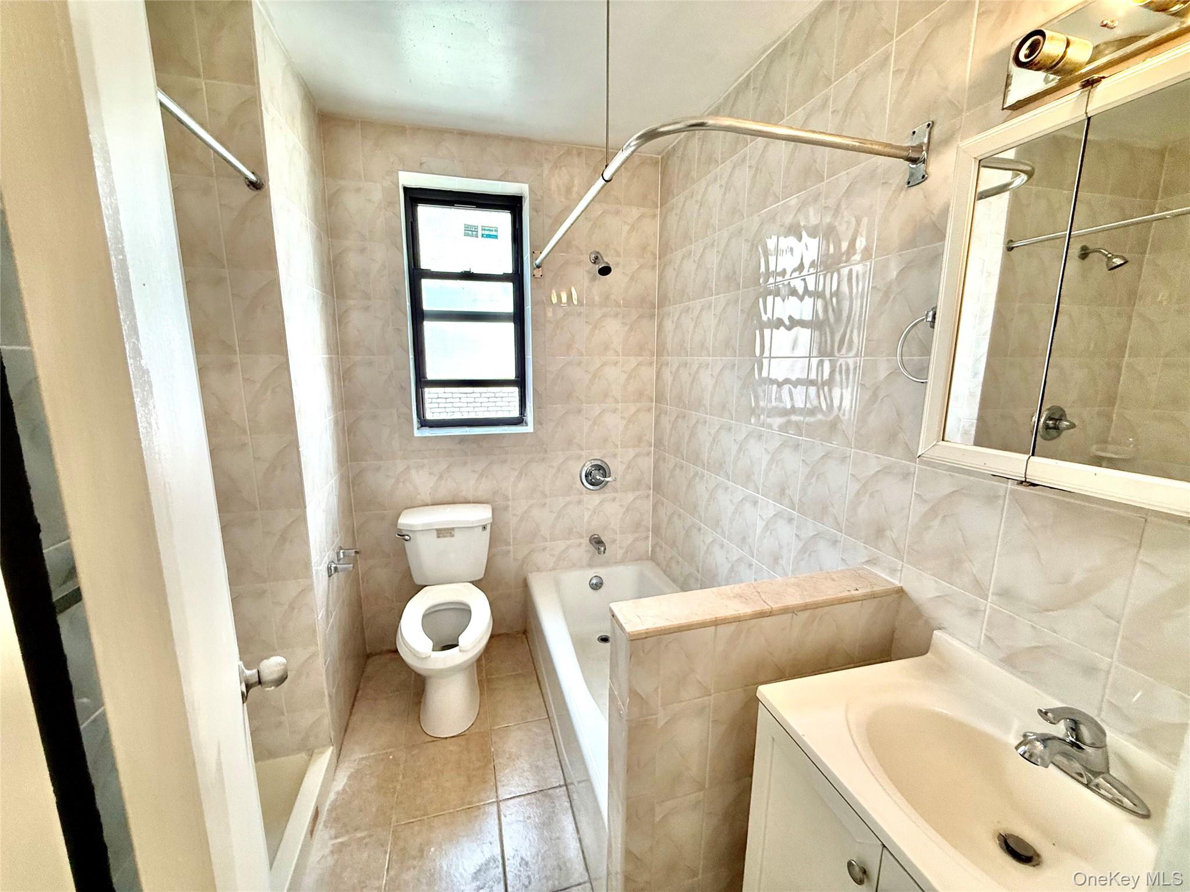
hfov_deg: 102.1
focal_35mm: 14
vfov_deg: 85.7
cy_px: 446
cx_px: 595
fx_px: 481
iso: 200
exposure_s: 1/120
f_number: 2.2
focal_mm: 2.22
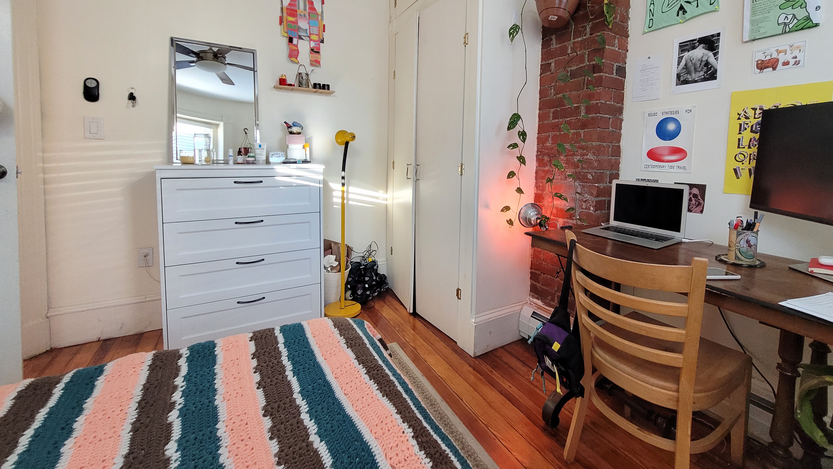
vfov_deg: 69.7
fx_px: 331
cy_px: 185
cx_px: 435
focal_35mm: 15
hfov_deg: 102.9
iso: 320
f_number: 2.2
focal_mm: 1.74
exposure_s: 1/59
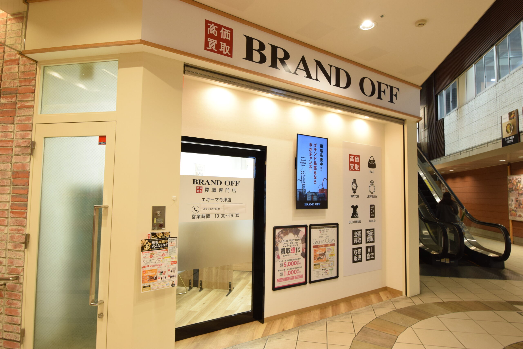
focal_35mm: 21
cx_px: 262
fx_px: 305
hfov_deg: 81.2
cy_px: 174
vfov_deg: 59.5
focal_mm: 14
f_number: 8
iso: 800
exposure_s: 1/25
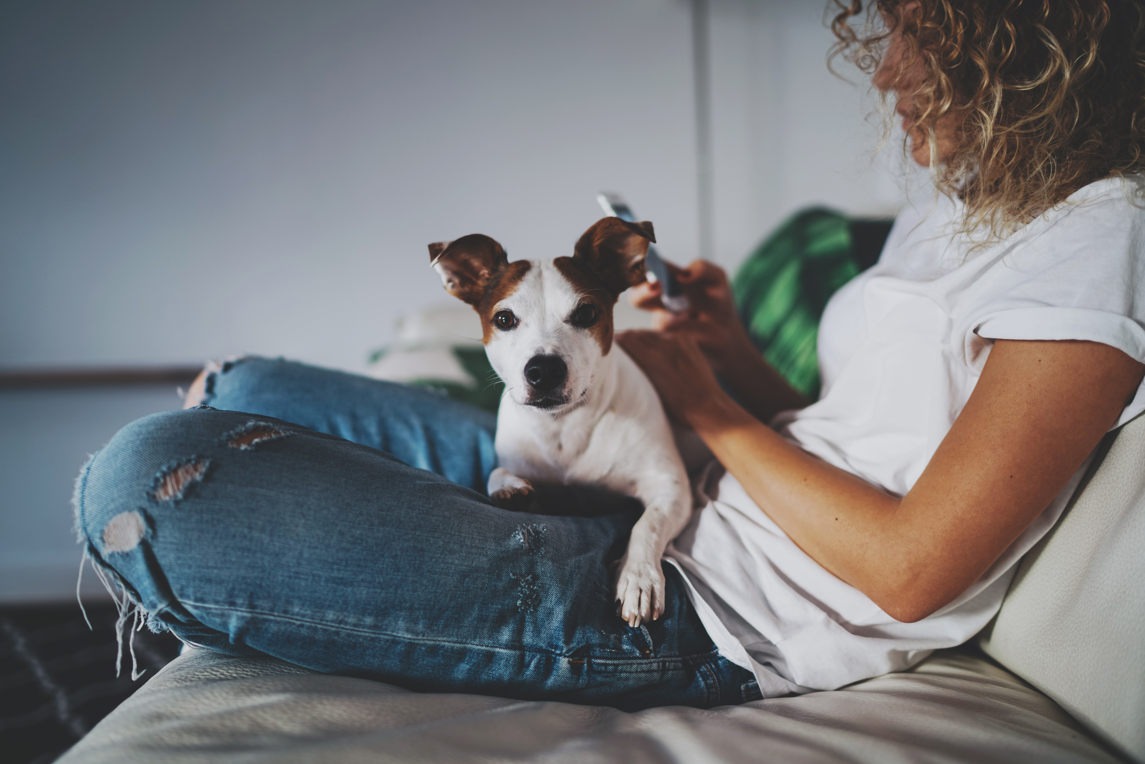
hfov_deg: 54.4
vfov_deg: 37.9
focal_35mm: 35
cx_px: 572
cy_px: 382
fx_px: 1113
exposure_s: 1/125
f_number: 1.4
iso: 200
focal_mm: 35
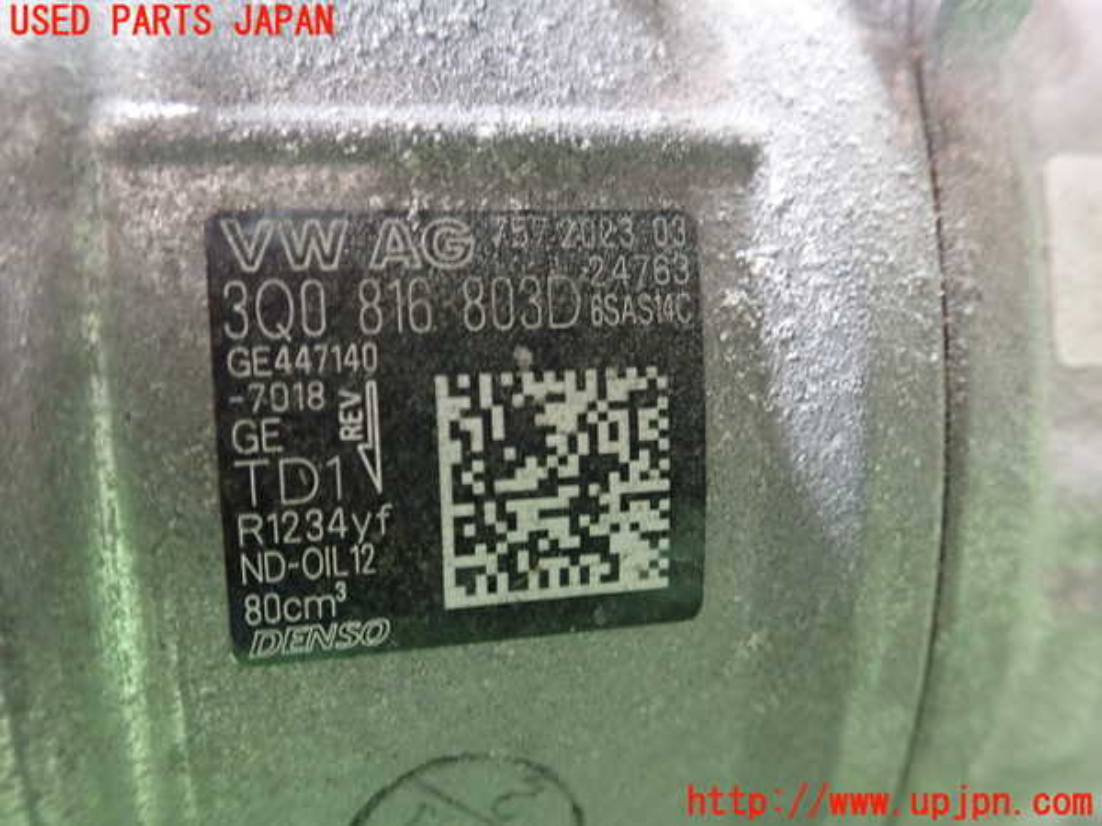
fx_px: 955
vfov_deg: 46.8
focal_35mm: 30
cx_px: 551
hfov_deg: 60.0
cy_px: 413
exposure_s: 1/30
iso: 800
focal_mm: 5.5
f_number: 2.3
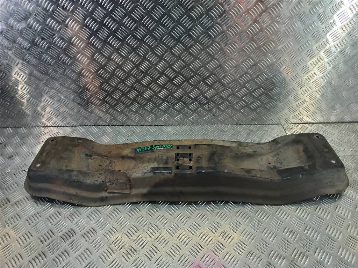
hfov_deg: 69.4
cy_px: 134
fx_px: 259
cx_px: 179
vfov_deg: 54.9
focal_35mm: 25
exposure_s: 1/50
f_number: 1.8
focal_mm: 4.6
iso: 50
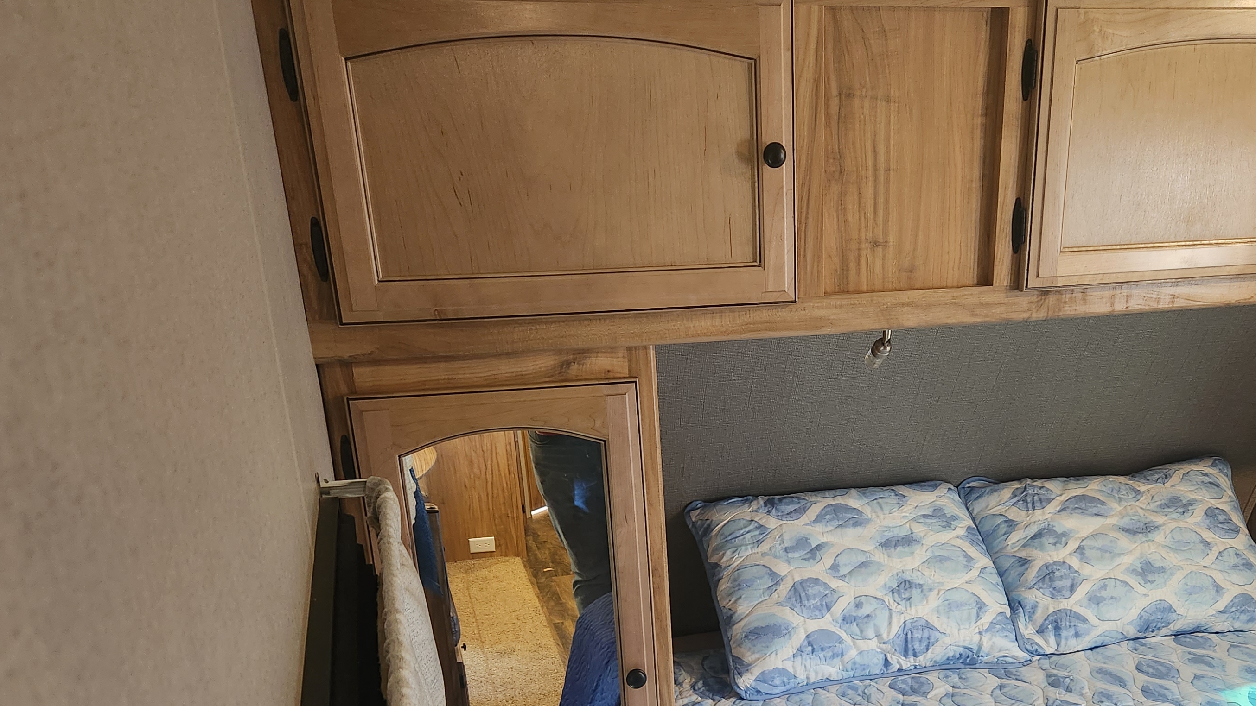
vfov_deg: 30.6
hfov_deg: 53.1
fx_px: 1232
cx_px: 819
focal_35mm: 37
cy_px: 631
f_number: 1.8
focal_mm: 5.4
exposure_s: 1/60
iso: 500
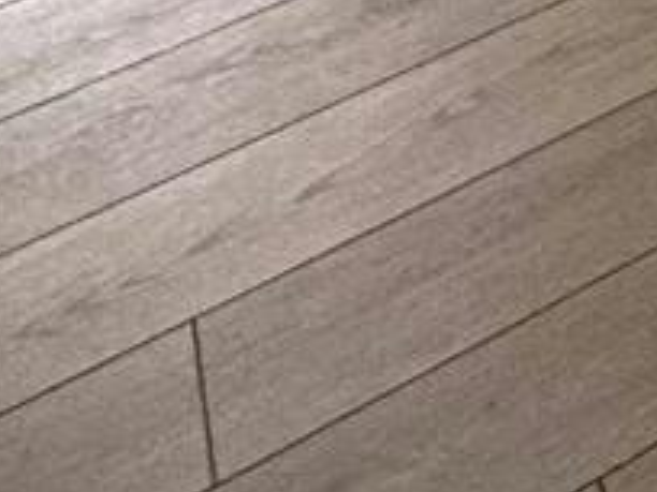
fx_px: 2088
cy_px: -1167
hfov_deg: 12.3
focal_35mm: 110
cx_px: 1752
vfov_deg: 9.3
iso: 160
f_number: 2.2
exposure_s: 1/99
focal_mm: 2.22
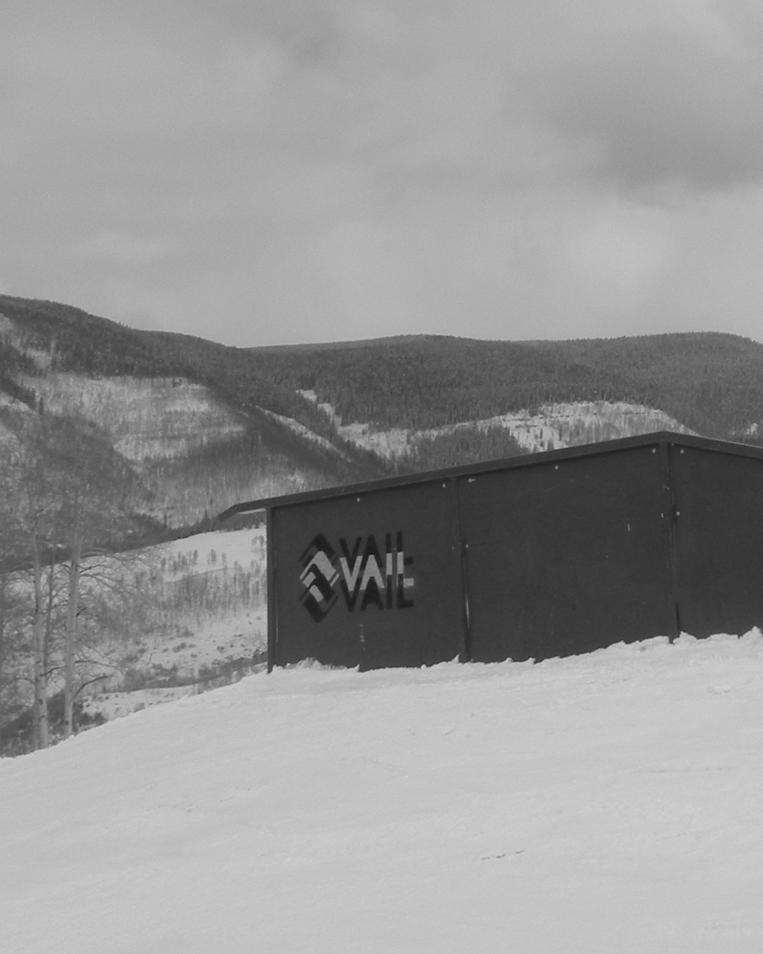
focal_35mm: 91
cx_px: 879
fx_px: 2569
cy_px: 383
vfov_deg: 21.0
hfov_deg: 16.3
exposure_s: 1/936
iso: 64
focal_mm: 6.3
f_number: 5.6
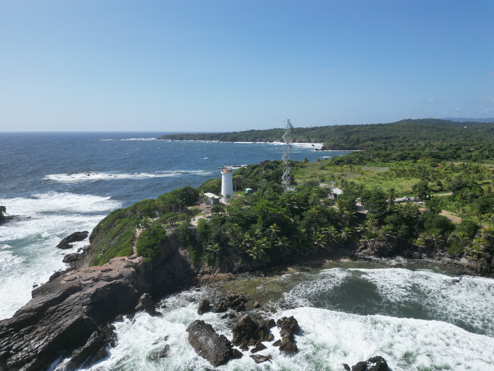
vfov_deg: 56.8
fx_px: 343
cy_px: 186
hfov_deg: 71.6
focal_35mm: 24
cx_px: 247
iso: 150
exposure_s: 1/5000
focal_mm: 6.72
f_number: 1.7
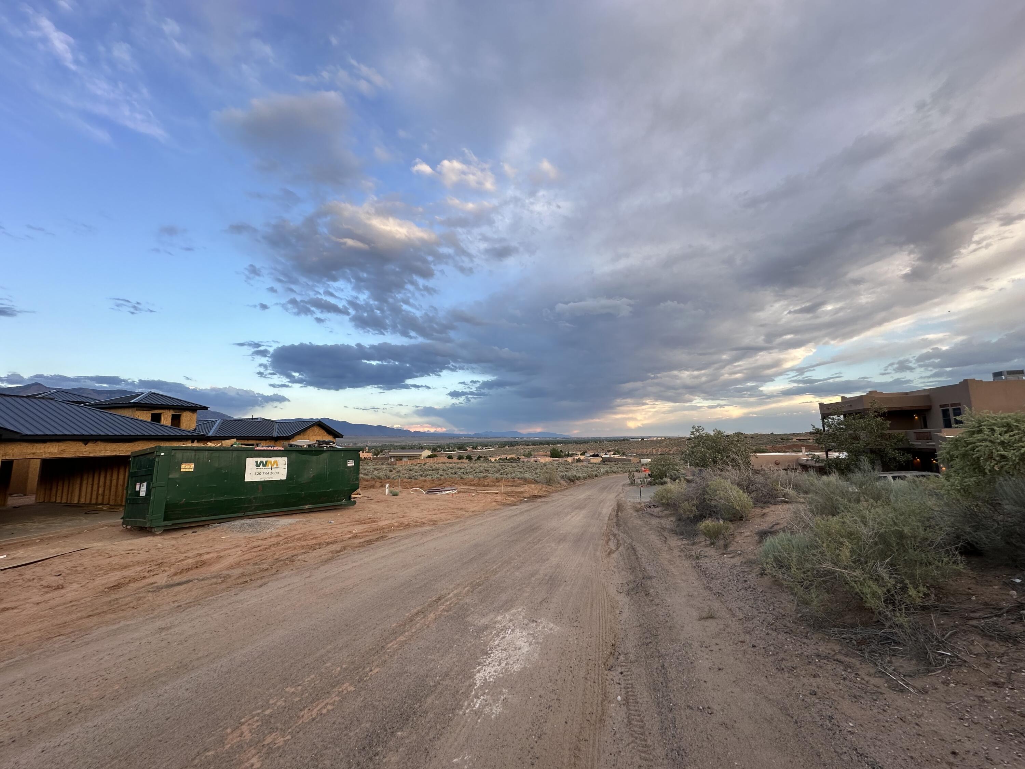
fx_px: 415
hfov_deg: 102.1
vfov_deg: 85.7
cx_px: 512
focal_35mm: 14
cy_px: 384
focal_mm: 2.22
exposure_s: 1/164
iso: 40
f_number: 2.2
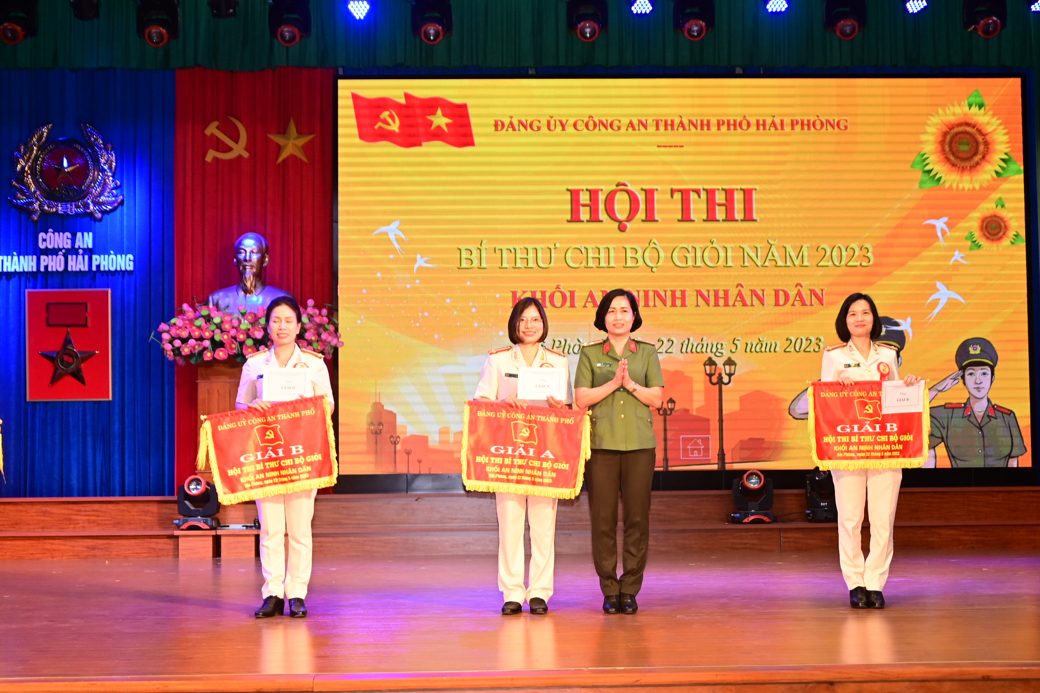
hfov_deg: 38.9
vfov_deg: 26.5
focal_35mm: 51
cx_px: 520
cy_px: 346
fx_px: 1473
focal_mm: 34
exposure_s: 1/200
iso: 1000
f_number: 4.2
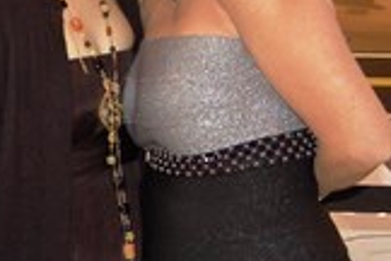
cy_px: 85
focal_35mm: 111
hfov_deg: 17.8
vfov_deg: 12.3
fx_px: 1205
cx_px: -27
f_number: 4
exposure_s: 1/60
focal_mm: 24
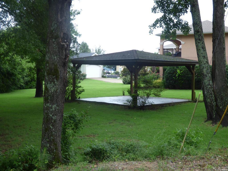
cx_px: 114
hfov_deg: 36.2
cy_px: 86
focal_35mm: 53
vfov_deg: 27.5
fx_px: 349
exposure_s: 1/60
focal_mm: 9.1
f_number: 3.9
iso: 100
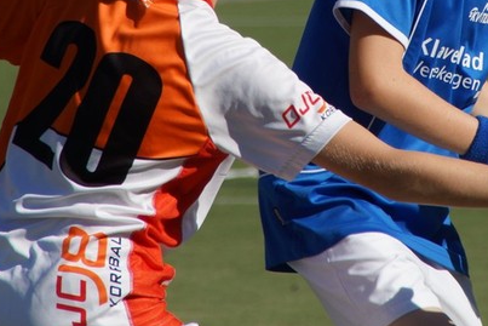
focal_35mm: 953
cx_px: 311
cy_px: -4
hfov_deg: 2.2
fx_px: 12922
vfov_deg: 1.4
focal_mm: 250
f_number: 9
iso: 100
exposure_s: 1/400
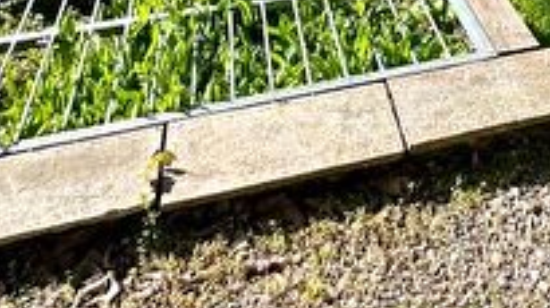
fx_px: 758
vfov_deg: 16.7
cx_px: 486
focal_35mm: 52
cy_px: -325
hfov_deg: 37.5
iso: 40
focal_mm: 2.22
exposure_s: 1/467
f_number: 2.2
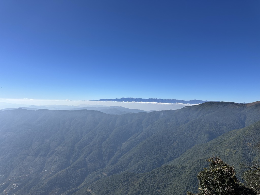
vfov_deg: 56.8
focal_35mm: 24
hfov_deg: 71.6
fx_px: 180
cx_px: 130
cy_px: 98
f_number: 1.78
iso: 80
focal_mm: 6.86
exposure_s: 1/7576
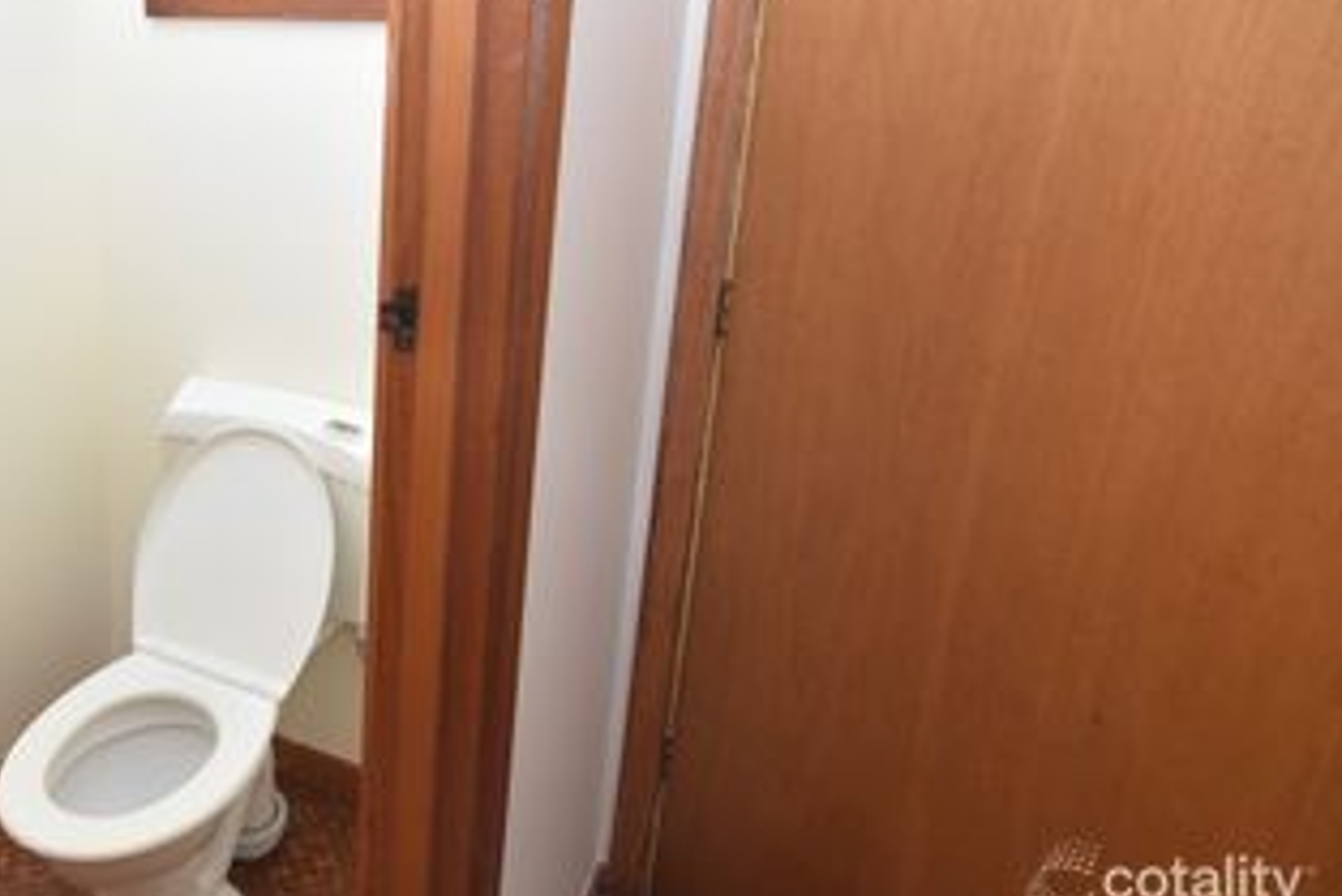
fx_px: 923
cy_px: 298
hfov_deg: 68.2
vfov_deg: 50.8
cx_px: 364
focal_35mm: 25
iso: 450
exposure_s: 1/60
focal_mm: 11
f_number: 4
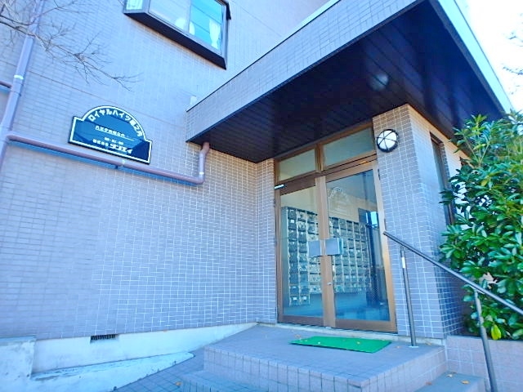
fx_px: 317
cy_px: 196
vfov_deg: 63.4
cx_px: 262
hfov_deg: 79.0
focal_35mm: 21
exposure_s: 1/60
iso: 125
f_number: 3.5
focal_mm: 3.7
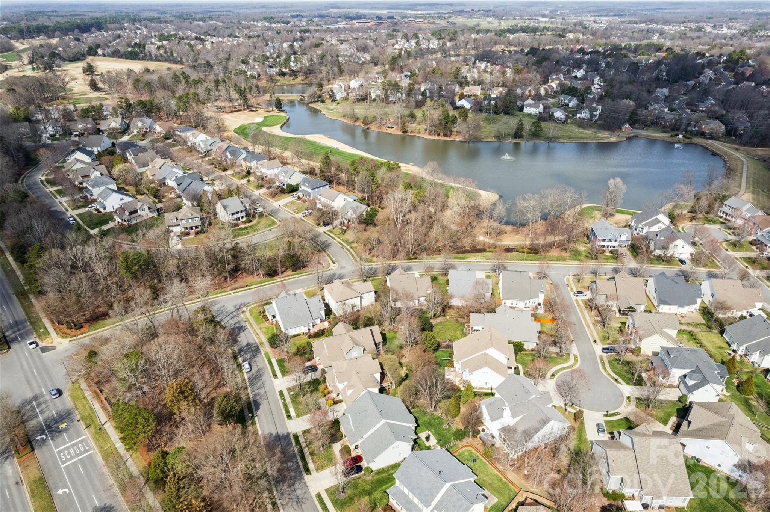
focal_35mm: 22
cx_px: 385
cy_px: 256
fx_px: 470
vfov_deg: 57.2
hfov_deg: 78.6
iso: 110
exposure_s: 1/250
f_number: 2.8
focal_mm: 8.4
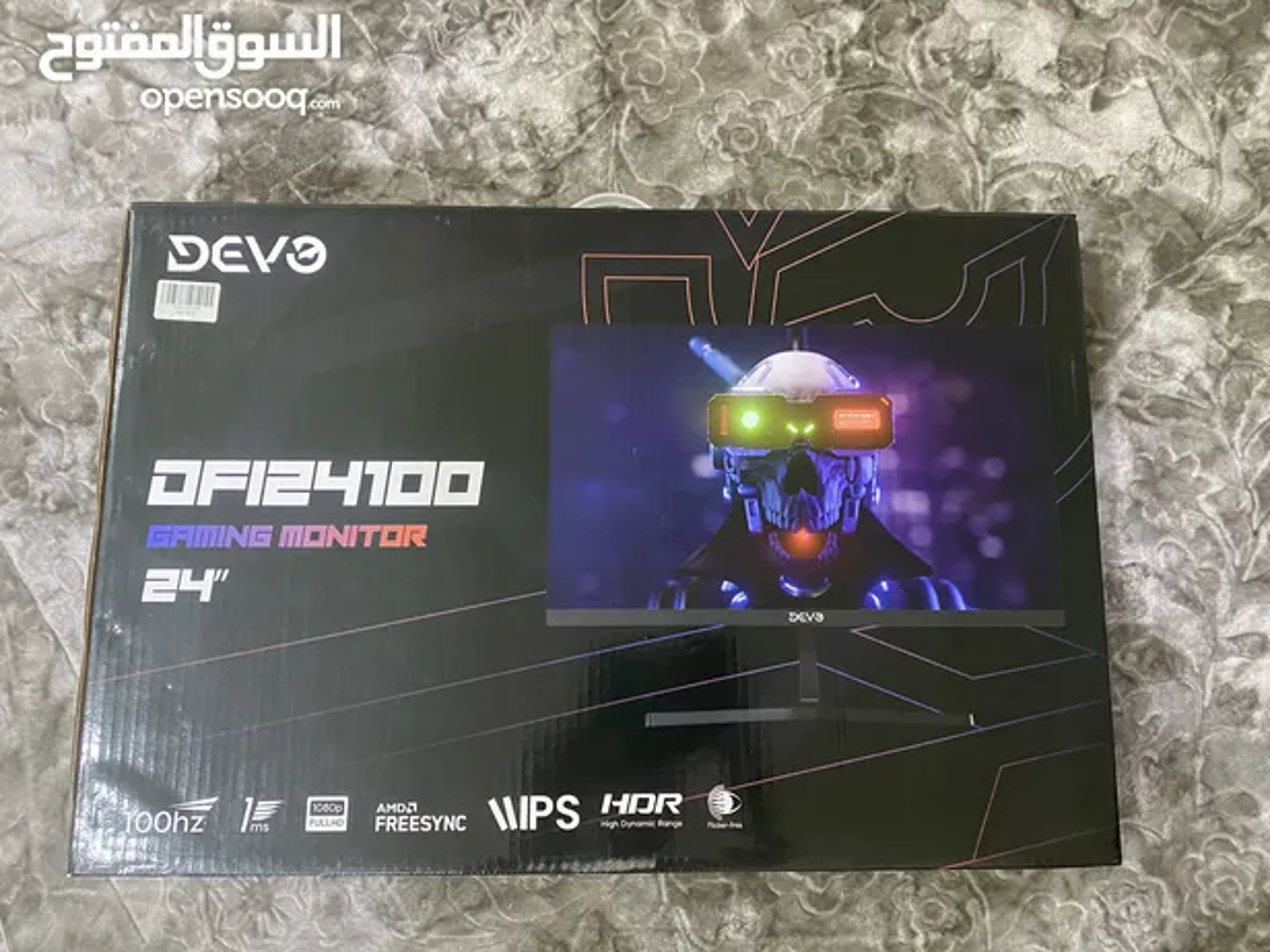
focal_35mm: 27
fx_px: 991
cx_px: 649
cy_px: 460
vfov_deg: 51.3
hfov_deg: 65.3
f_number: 1.8
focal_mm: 4.25
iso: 640
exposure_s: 1/33
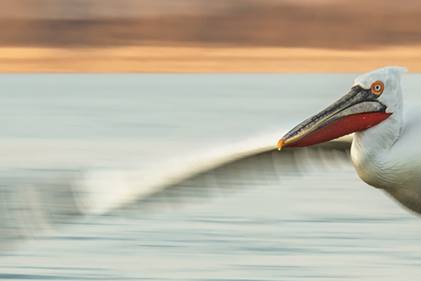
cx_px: 375
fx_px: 7515
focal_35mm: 642
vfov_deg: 2.1
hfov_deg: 3.2
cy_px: 175
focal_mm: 145
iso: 140
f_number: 14
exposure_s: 1/40
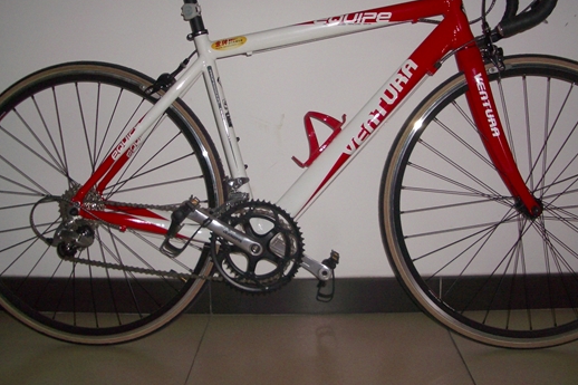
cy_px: 157
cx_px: 304
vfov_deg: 29.8
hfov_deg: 43.6
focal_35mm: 45
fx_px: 722
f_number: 2.6
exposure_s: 1/60
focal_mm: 5.8
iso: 100
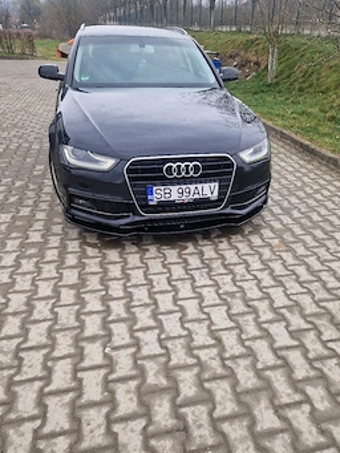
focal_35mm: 27
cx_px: 197
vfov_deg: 65.1
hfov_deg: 51.2
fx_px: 353
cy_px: 250
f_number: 1.8
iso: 50
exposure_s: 1/222
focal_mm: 5.4
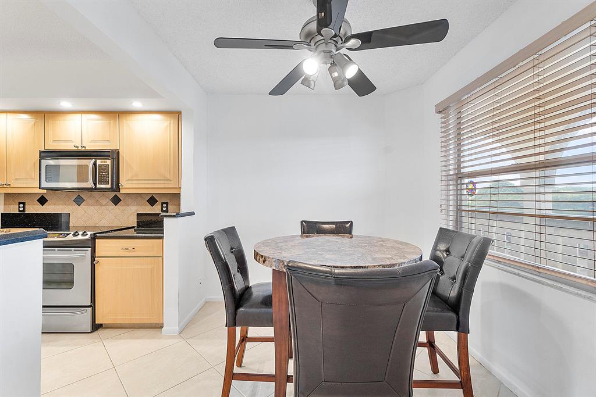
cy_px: 198
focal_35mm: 15
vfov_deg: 77.3
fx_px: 248
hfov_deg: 100.4
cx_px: 298
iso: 250
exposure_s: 1/5
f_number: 10
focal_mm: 10
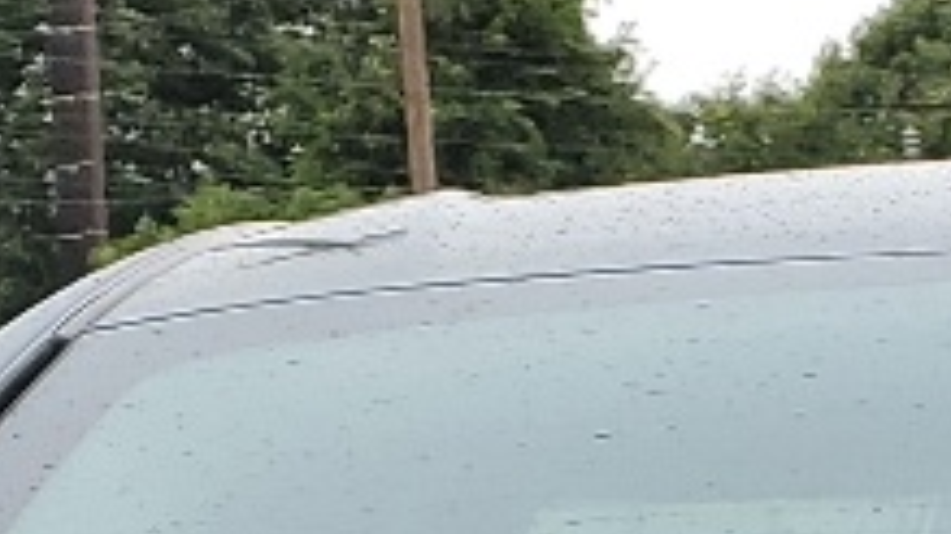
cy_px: 2101
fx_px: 5218
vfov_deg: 5.2
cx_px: 1346
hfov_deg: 10.1
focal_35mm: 207
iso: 50
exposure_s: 1/189
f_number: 1.5
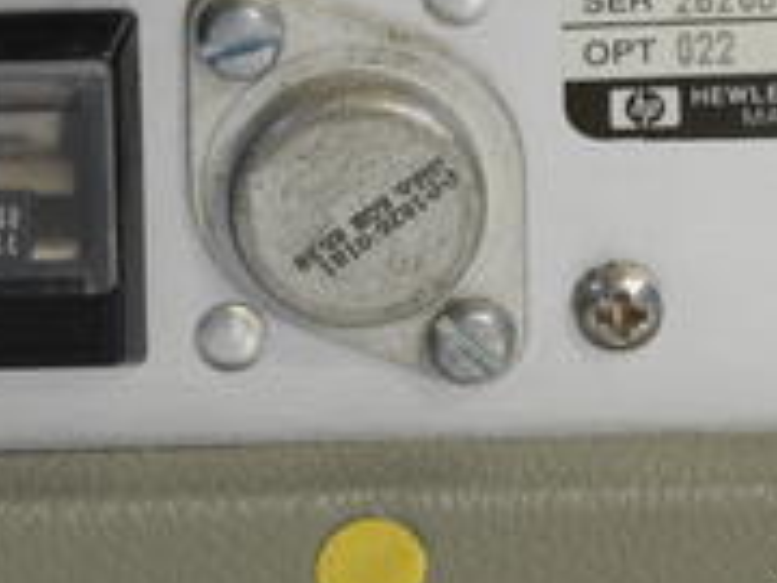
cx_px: 695
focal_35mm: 623
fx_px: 13984
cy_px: 181
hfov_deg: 3.2
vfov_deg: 2.4
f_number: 14
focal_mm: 140
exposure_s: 1/3.2
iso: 400
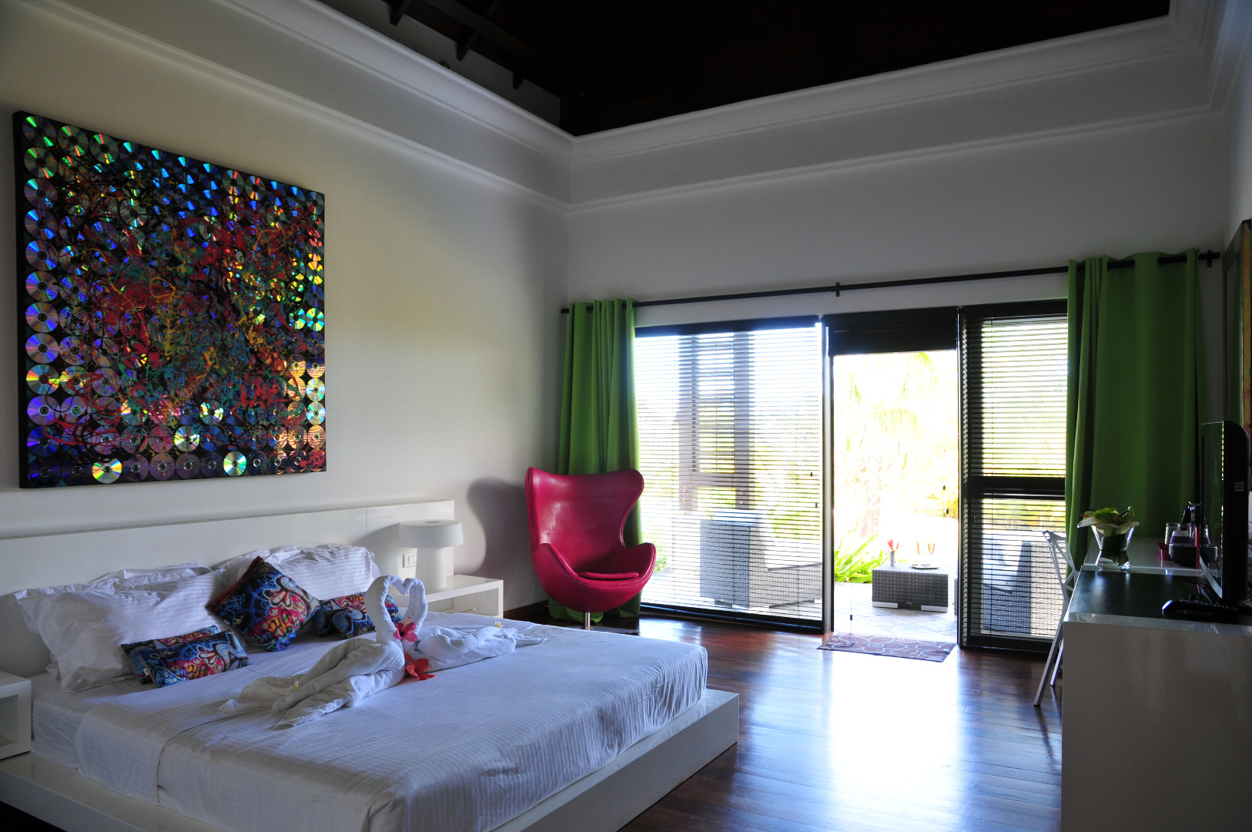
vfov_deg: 53.0
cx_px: 626
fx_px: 834
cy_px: 416
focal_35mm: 24
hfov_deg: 73.8
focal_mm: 16
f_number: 5.6
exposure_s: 1/13
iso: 200
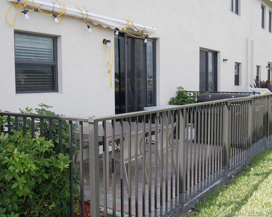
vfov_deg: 36.5
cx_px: 126
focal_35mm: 41
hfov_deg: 44.7
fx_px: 330
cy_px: 108
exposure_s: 1/200
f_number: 7.1
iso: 200
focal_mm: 24
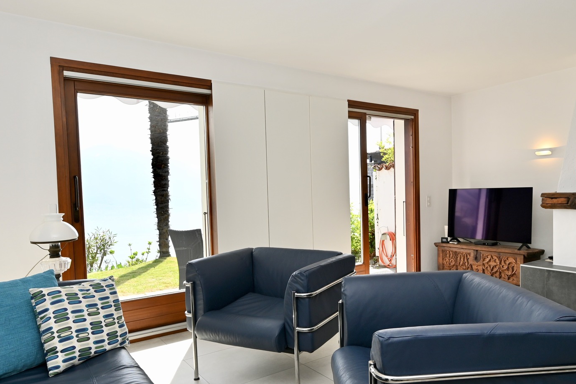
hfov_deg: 69.2
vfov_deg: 49.4
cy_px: 212
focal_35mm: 26
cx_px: 318
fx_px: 416
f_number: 6.3
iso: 100
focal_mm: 14
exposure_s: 1/160
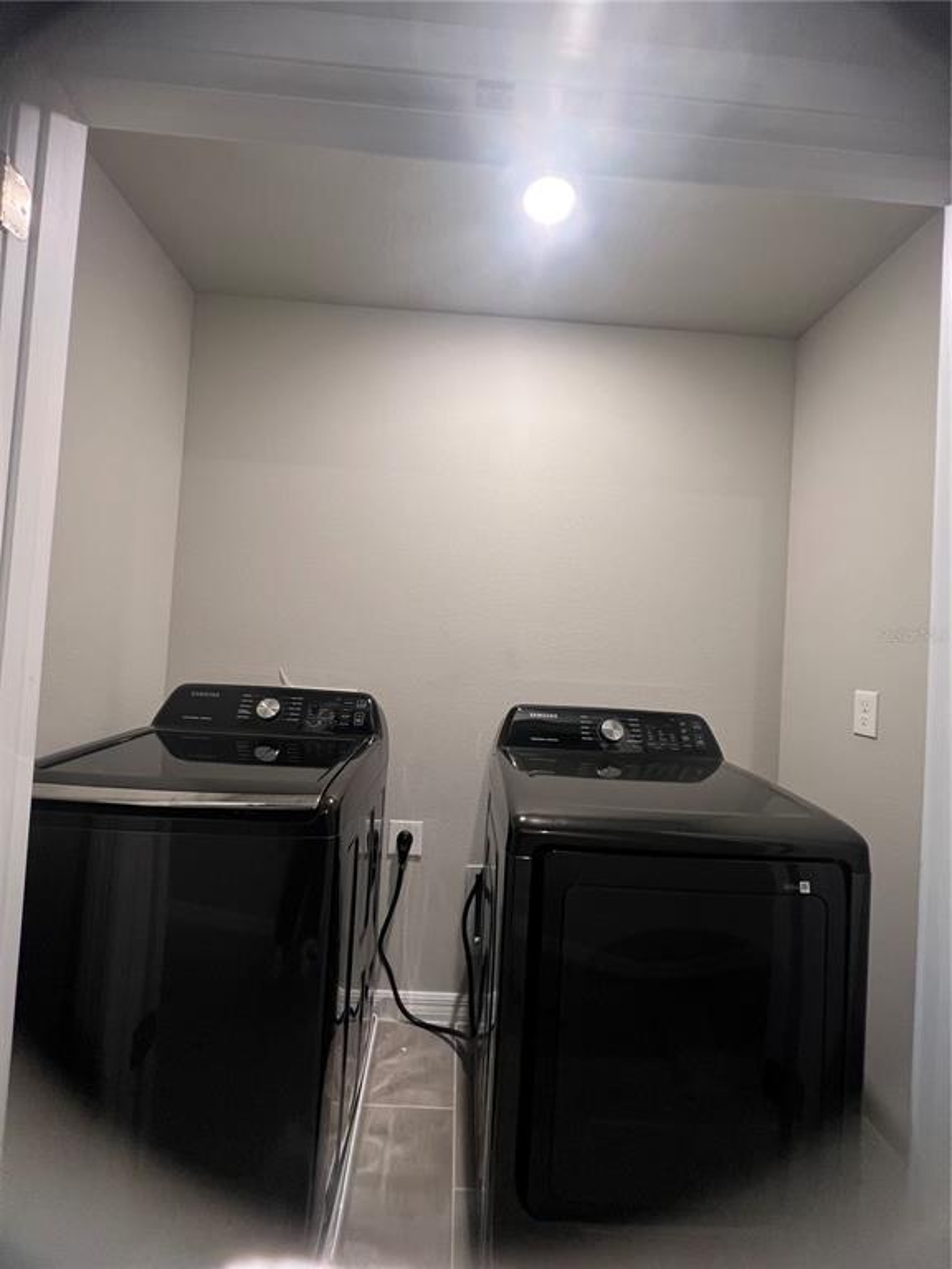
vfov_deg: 106.2
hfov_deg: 89.9
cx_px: 476
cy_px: 634
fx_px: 477
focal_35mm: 13
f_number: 1.8
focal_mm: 1.57
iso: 125
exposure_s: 1/60
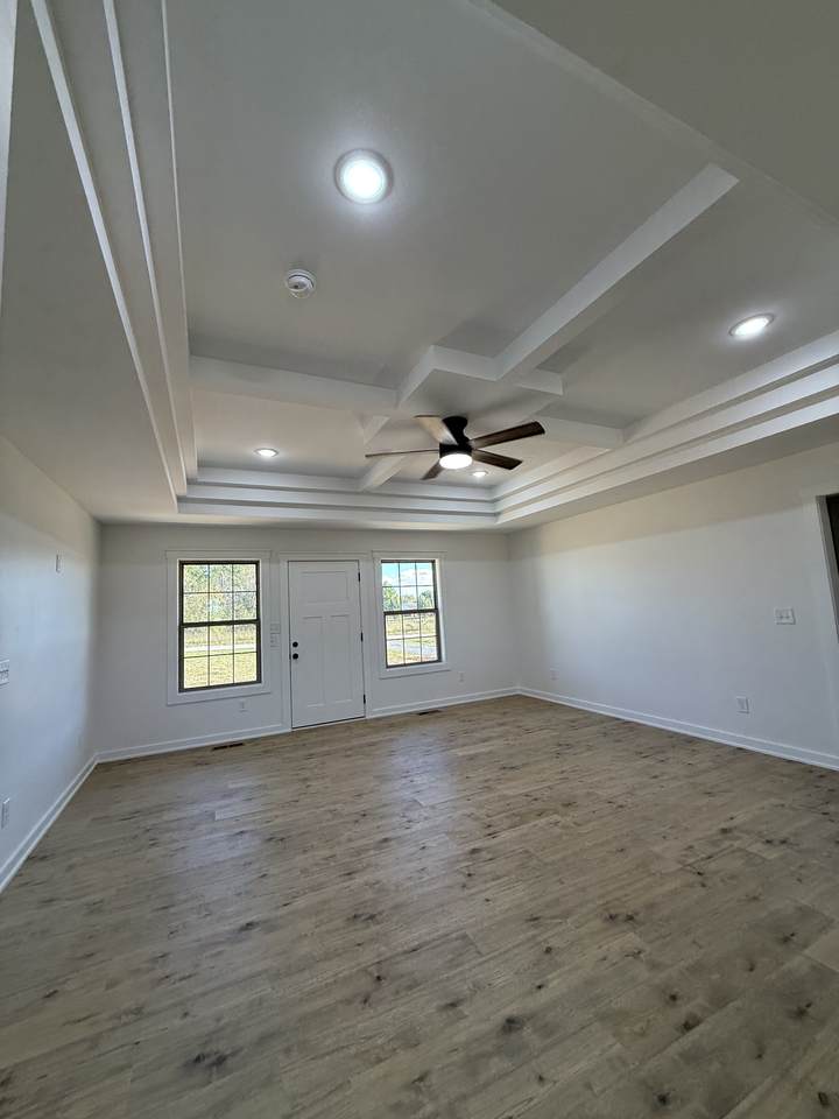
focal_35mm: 14
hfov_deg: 85.7
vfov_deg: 102.1
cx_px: 420
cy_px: 560
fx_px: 452
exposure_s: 1/120
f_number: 2.2
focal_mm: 2.22
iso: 100
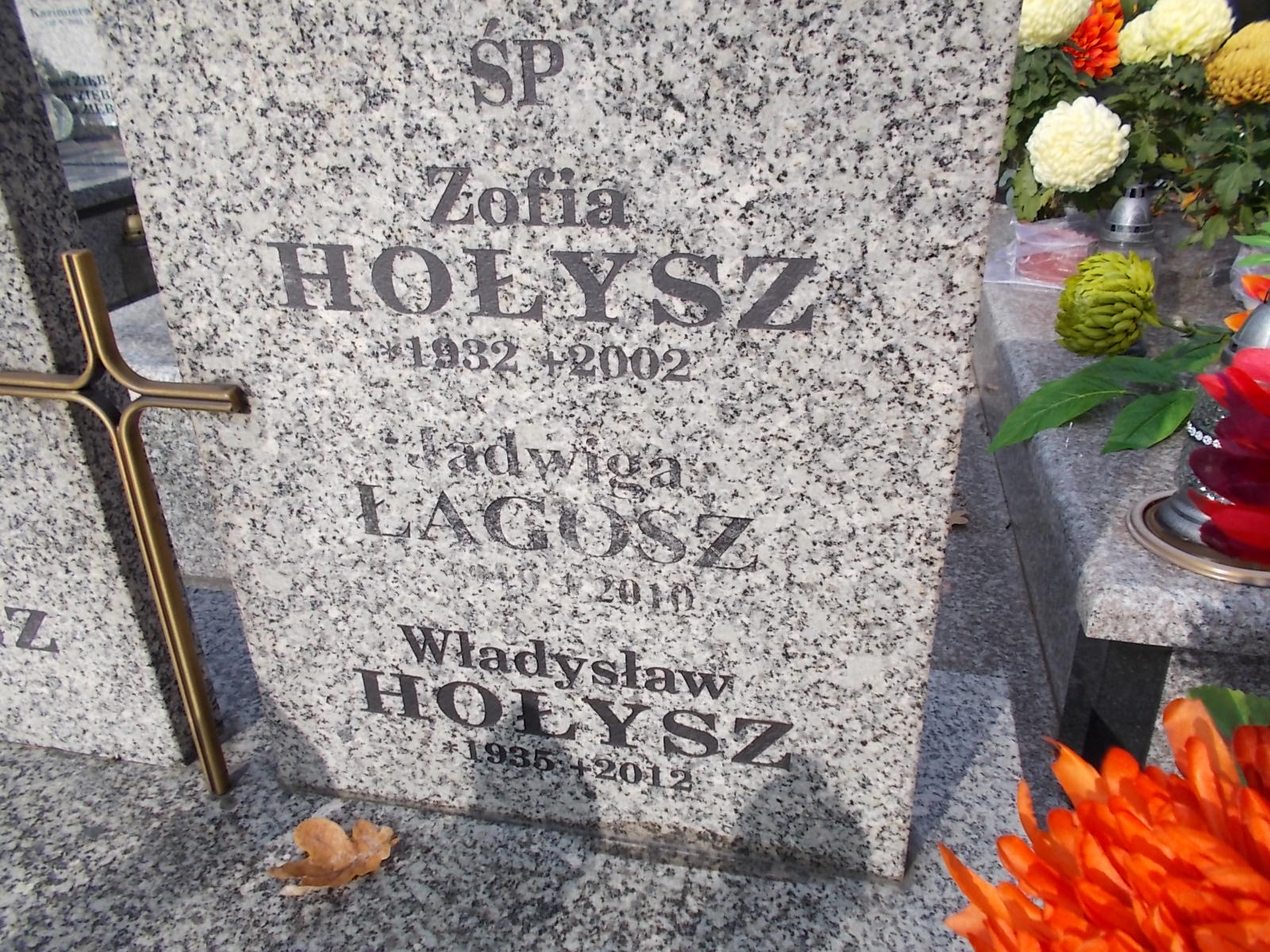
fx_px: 954
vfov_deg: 53.1
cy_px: 476
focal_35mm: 26
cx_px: 635
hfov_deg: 67.3
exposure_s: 1/125
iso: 80
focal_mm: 4.6
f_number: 8
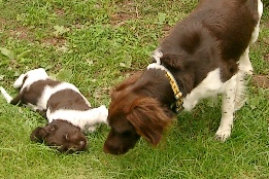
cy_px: 45
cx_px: 158
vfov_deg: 22.8
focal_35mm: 59
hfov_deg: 33.9
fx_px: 441
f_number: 2.6
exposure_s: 1/320
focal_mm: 7.6
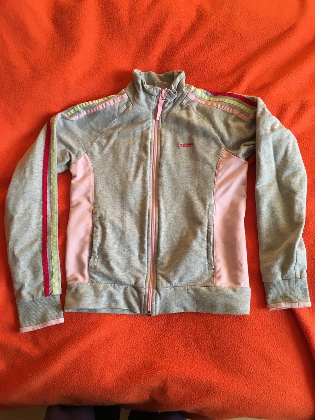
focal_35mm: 29
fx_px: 352
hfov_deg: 48.2
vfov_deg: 61.7
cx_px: 158
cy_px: 210
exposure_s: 1/33
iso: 80
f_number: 2.2
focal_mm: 4.15
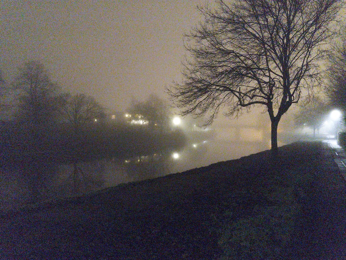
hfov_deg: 71.6
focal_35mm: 24
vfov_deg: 56.8
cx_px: 173
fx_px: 240
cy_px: 130
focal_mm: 6.76
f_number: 1.78
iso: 8000
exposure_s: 1/15
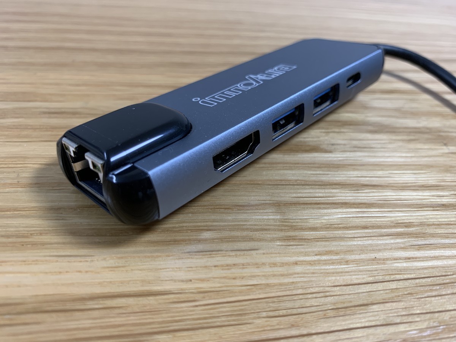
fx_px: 343
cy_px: 171
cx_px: 228
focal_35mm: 26
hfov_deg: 67.3
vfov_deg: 53.1
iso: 125
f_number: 1.8
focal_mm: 4.25
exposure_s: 1/60
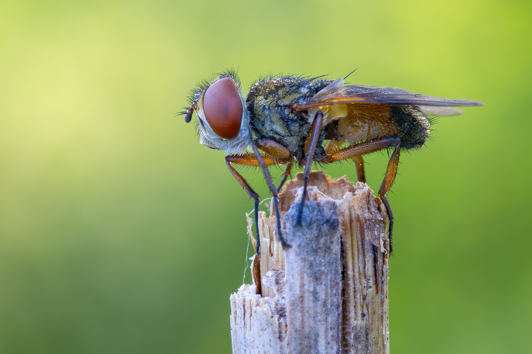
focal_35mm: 150
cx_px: 266
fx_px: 2216
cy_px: 177
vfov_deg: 9.1
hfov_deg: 13.7
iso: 100
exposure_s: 1
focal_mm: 100
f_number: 16
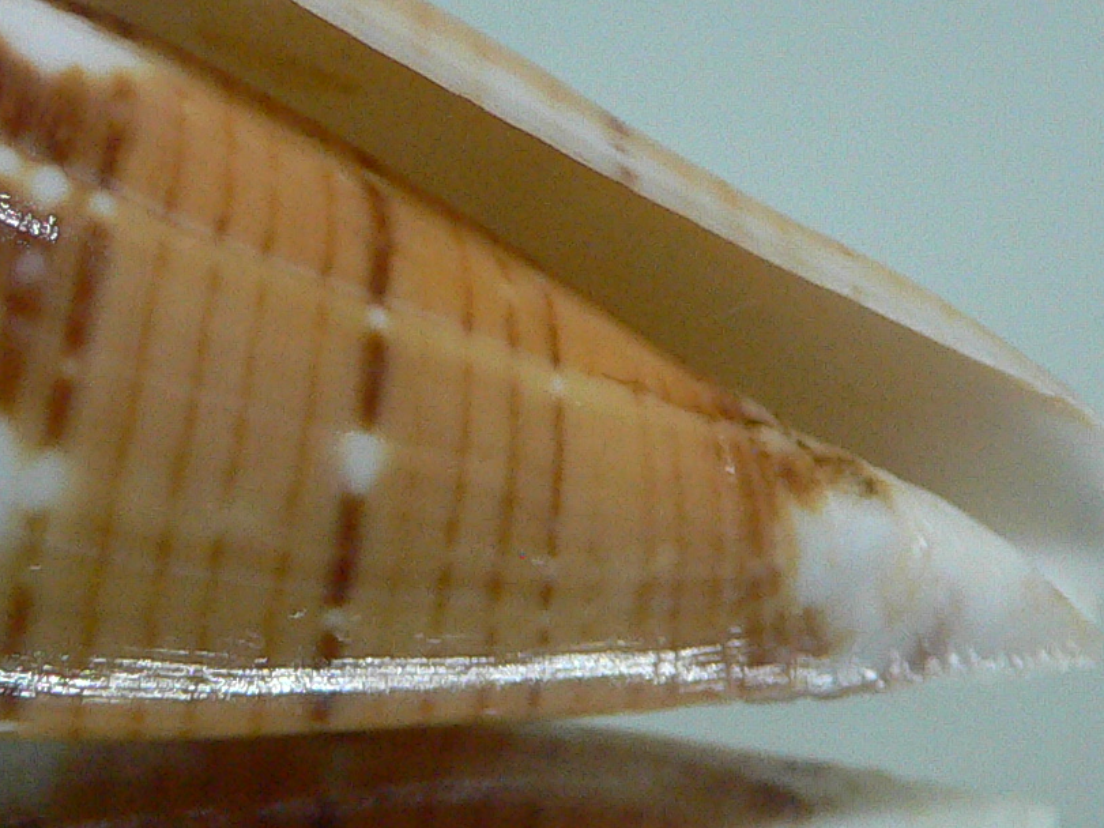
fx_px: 2774
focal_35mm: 87
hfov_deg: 22.4
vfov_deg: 17.0
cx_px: 369
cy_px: 354
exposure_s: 1/60
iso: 200
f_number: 2.8
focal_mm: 4.6
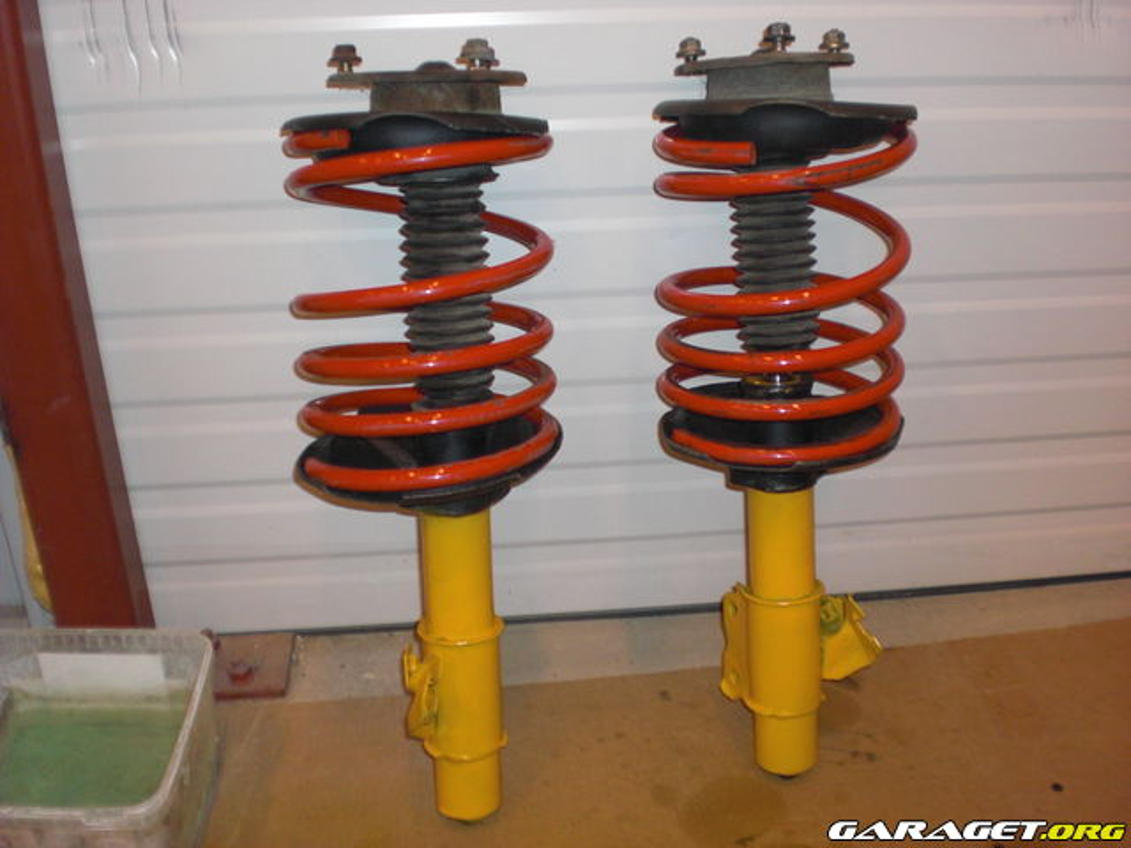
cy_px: 424
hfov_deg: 49.0
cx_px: 566
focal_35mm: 38
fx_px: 1242
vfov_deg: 37.7
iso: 200
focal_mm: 6.3
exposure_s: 1/60
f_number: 3.1
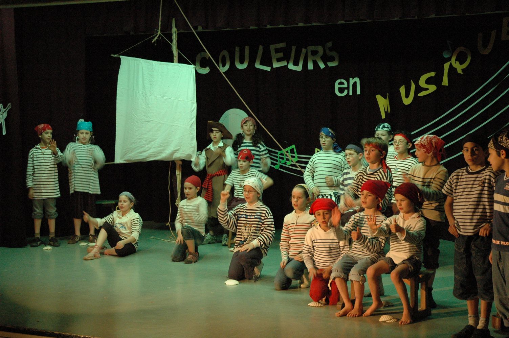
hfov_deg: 30.5
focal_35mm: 66
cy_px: 169
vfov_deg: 20.6
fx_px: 932
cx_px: 254
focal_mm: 44
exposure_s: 1/15
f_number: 4.5
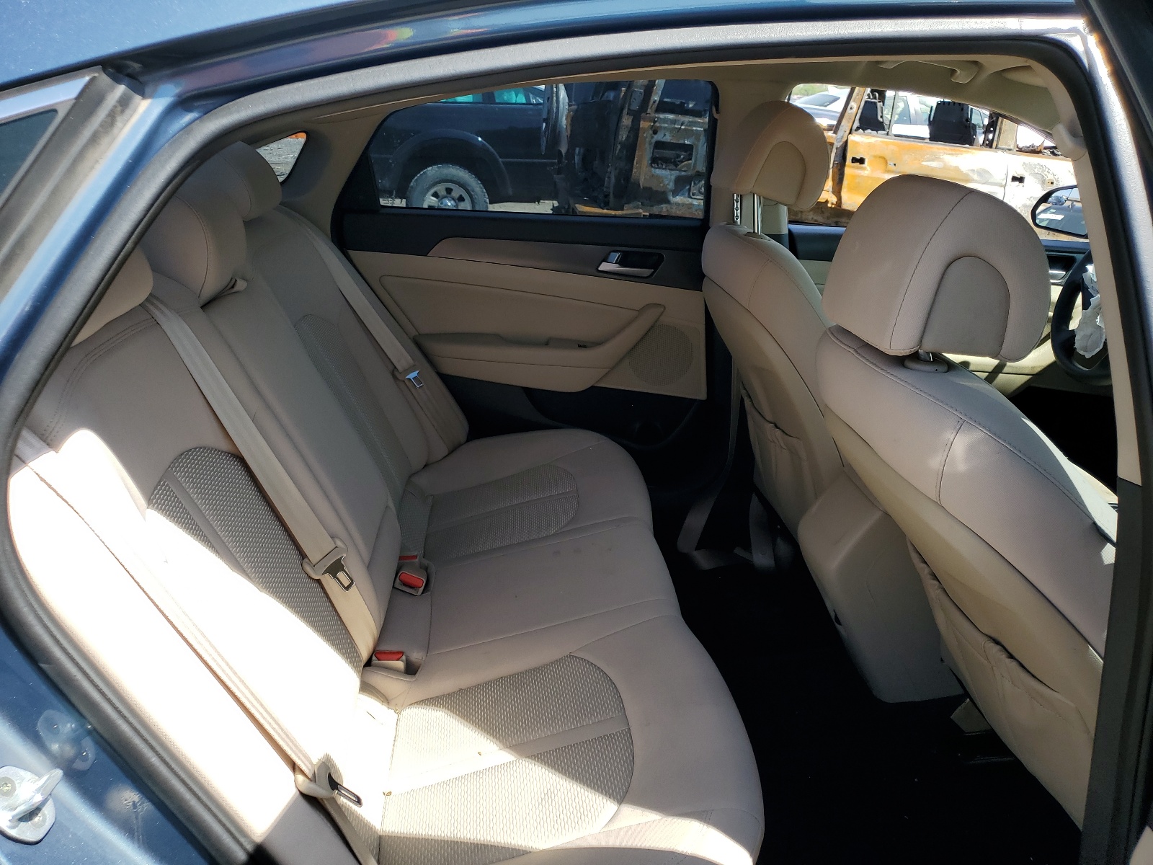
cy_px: 432
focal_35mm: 26
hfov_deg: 67.3
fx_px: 866
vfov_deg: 53.1
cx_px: 576
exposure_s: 1/1000
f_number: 1.5
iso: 50
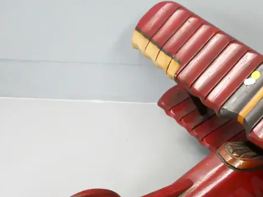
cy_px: 182
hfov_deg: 28.5
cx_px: 272
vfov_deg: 22.6
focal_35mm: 63
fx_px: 479
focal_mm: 14
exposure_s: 1/60
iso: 3200
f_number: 6.3
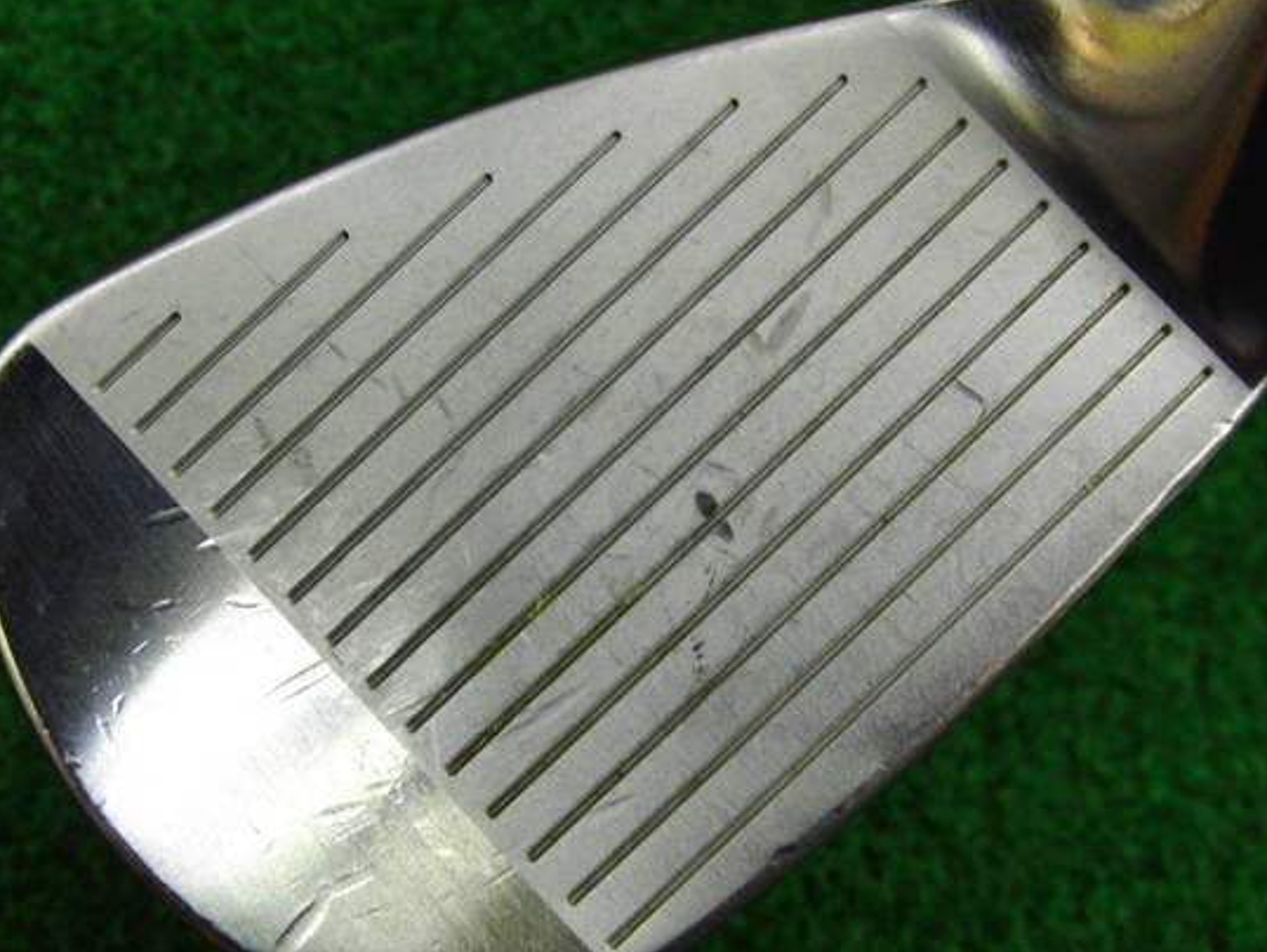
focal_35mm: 44
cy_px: 469
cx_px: 596
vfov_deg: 32.9
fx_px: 1611
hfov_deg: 42.9
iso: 320
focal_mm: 6.42
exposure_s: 1/80
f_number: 3.6
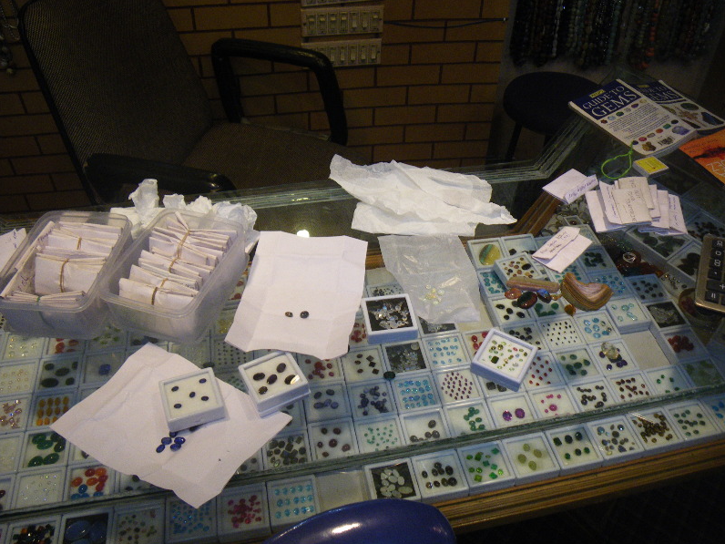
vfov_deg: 46.8
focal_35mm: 30
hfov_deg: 59.9
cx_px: 387
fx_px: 628
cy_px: 283
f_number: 3.5
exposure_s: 1/50
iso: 250
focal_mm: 5
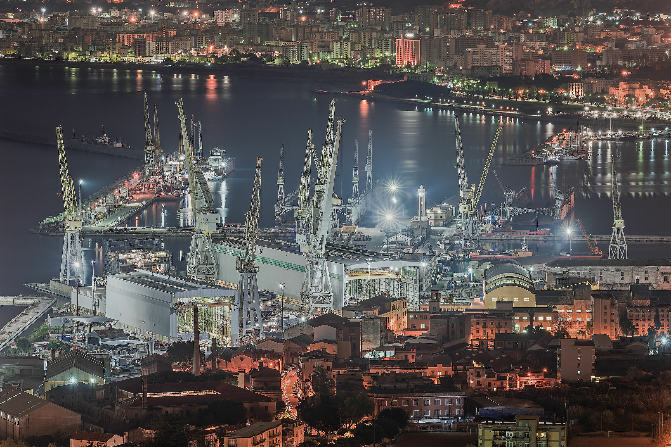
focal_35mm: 195
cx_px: 336
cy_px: 224
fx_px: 3634
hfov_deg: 10.5
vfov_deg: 7.0
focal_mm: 130
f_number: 13
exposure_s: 1/4
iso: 100
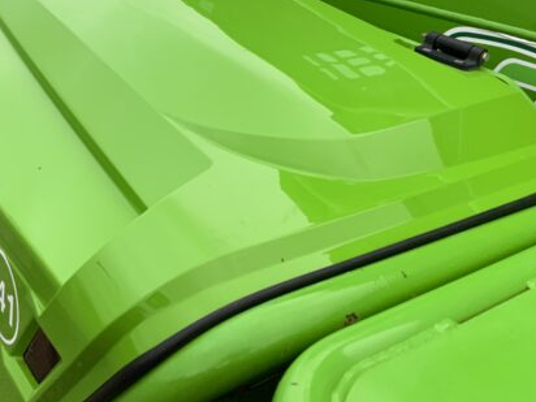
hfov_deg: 41.5
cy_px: 101
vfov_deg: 31.6
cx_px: 177
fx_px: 697
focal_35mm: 45
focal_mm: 3
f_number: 1.8
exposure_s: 1/122
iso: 64
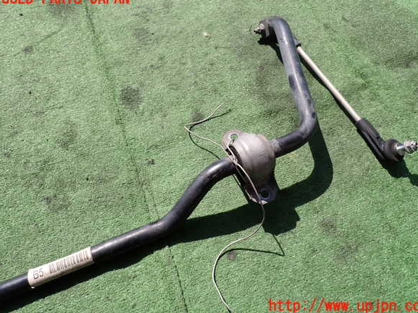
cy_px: 153
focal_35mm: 26
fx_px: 314
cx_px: 215
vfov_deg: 53.1
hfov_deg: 67.3
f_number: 2.8
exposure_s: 1/1000
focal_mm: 4.5
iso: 100
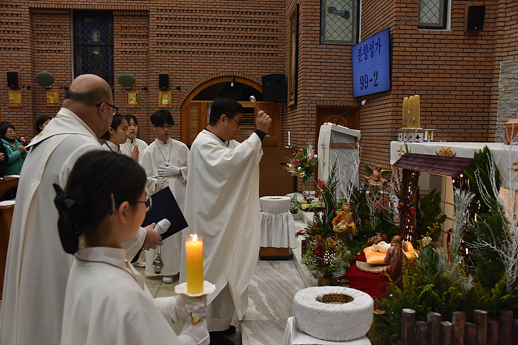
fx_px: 460
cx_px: 259
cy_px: 172
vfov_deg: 41.1
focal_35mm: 32
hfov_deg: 58.7
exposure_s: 1/125
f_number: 5
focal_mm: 32
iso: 2000
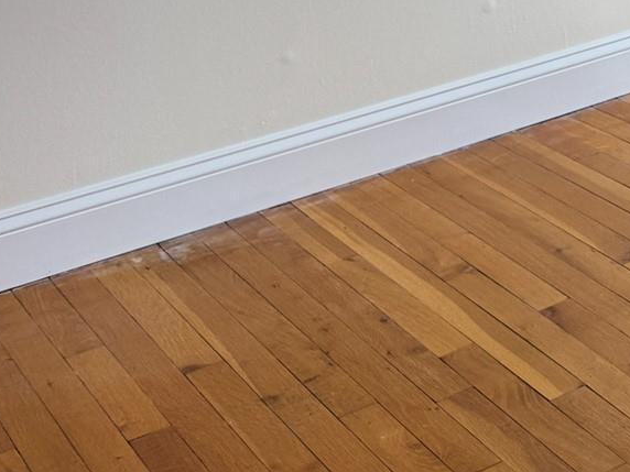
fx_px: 1565
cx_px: 1058
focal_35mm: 86
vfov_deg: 16.2
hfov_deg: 18.8
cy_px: -161
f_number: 1.78
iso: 100
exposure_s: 1/161
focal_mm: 6.76
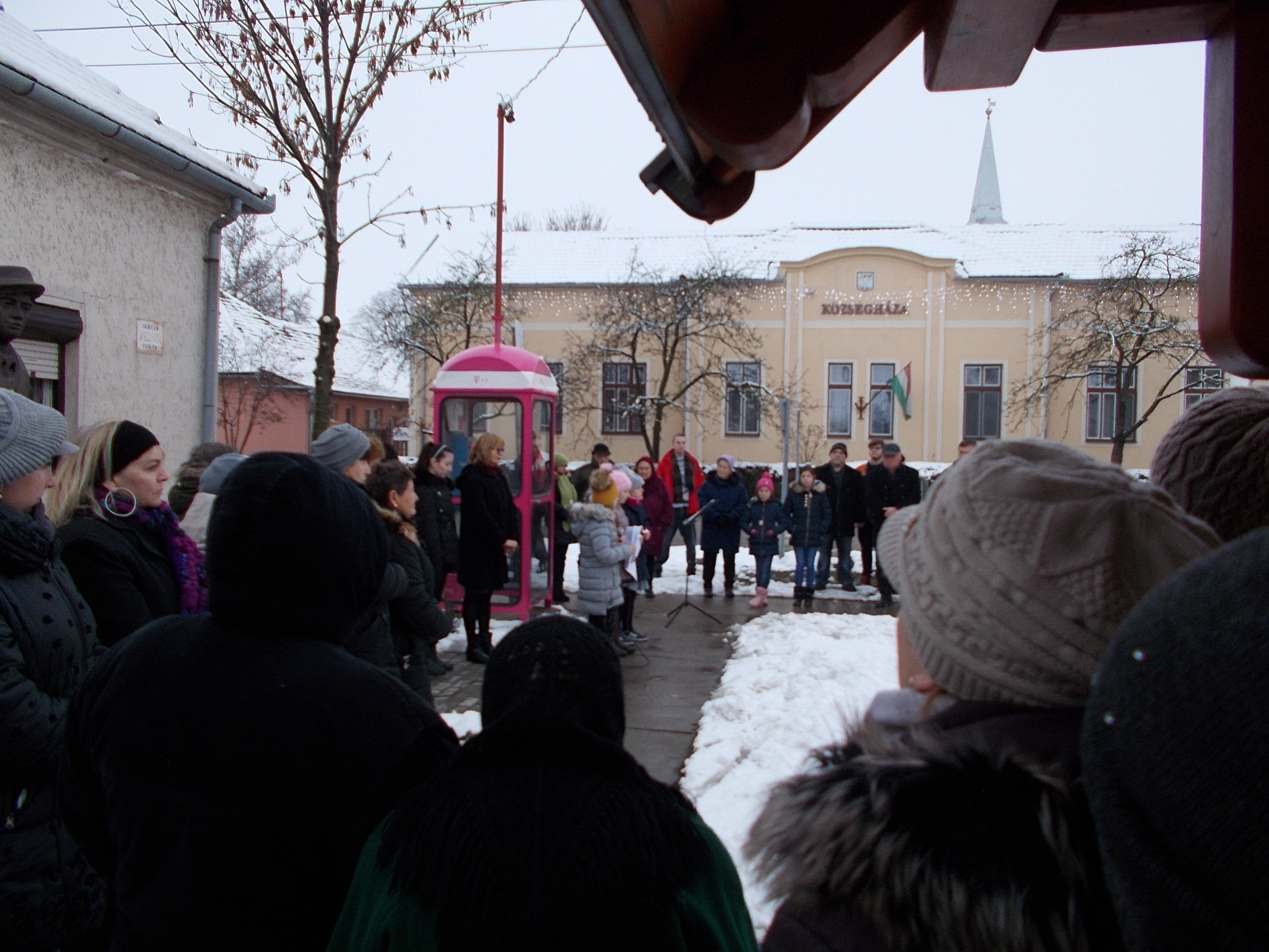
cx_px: 634
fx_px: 953
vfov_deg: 53.1
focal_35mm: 26
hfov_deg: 67.3
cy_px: 476
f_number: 3.2
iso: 80
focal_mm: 4.6
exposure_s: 1/80
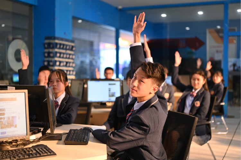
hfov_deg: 39.6
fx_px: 334
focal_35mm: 50
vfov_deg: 27.0
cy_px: 80
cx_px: 120
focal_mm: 50
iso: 320
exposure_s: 1/125
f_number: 2
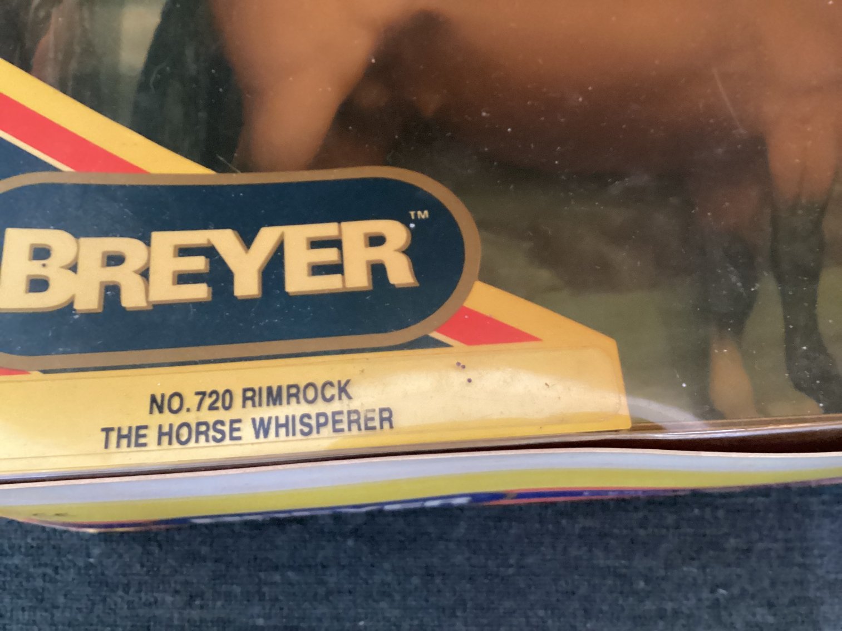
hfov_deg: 58.3
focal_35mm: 31
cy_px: 316
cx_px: 421
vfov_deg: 45.4
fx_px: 754
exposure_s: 1/30
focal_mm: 3.3
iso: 500
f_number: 2.4
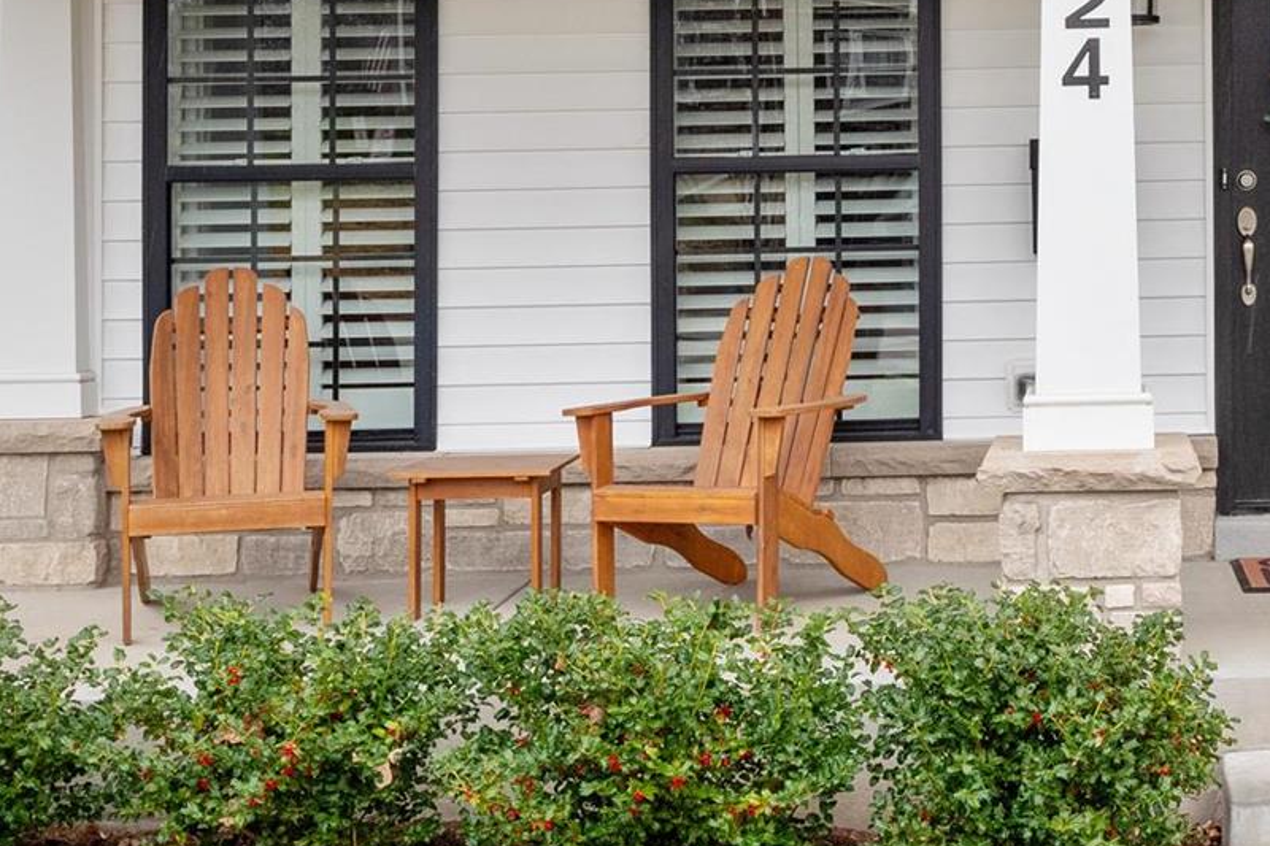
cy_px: 240
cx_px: 1080
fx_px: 2539
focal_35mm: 72
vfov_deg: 18.8
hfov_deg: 27.3
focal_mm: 18
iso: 400
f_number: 8
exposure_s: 1/125
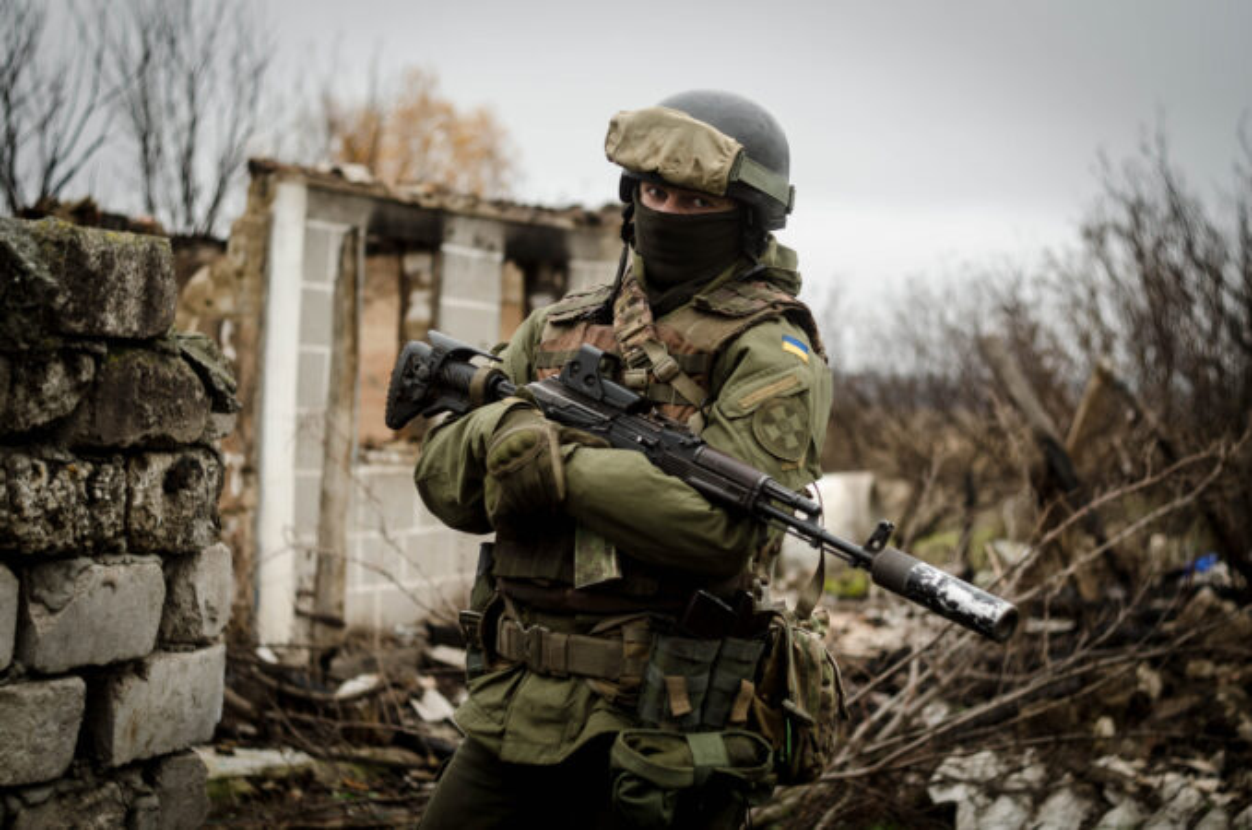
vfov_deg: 6.8
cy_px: 415
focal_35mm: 202
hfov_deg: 10.2
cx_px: 626
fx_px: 7029
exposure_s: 1/200
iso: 100
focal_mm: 135
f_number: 3.5
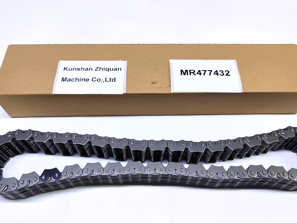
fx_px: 249
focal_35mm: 29
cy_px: 125
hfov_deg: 61.6
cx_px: 152
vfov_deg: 48.1
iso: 349
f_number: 1.65
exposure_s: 1/100
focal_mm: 5.26
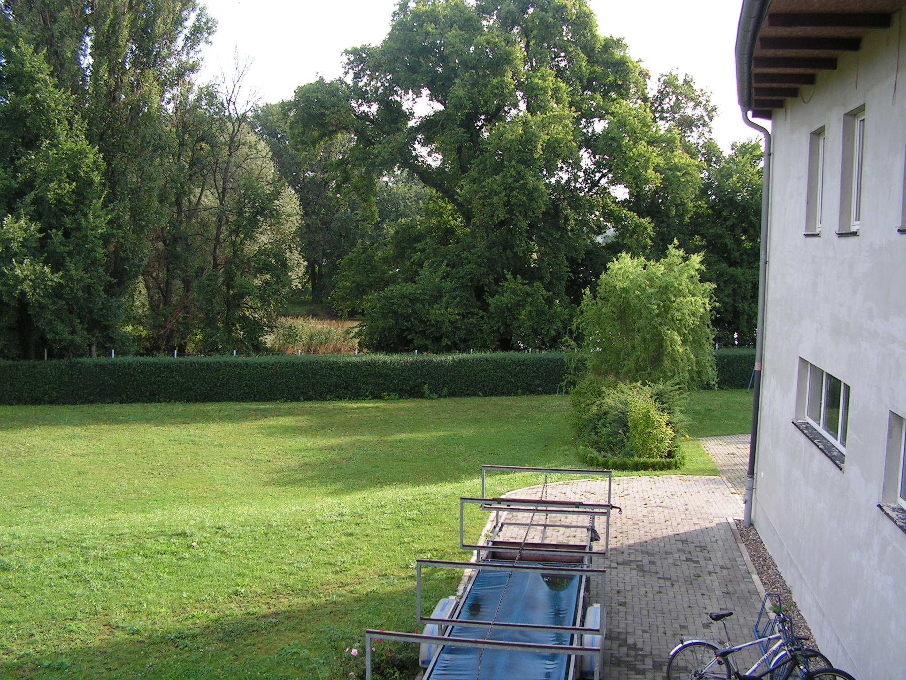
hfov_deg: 51.4
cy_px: 340
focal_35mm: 36
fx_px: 942
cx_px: 453
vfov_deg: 39.7
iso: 64
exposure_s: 1/200
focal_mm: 6
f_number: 3.2
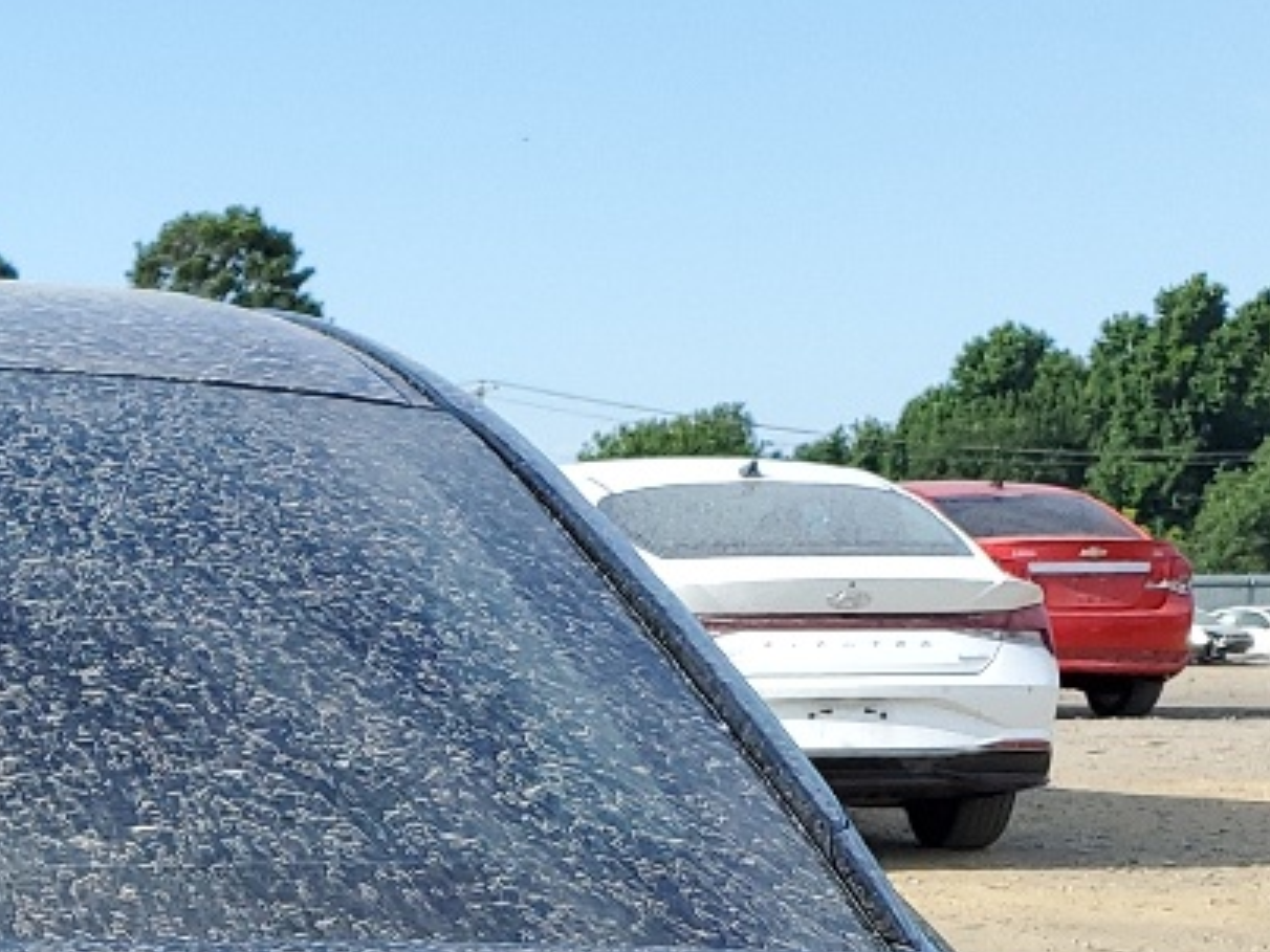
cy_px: 1577
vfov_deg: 13.3
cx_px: -475
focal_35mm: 103
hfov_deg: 17.6
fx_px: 3779
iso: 50
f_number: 1.5
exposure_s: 1/2000
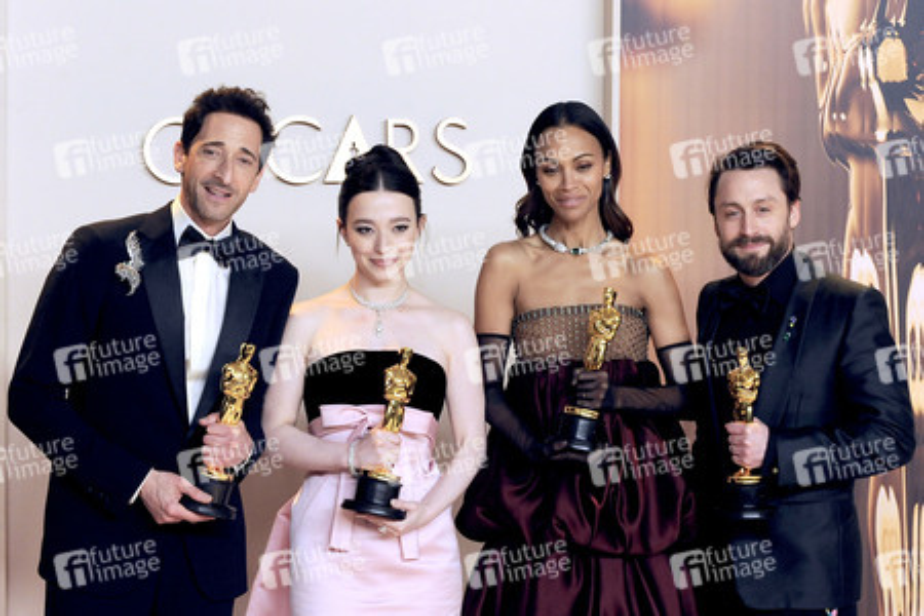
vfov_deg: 14.9
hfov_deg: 22.1
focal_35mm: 92
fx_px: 2361
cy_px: 308
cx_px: 462
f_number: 5.6
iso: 2000
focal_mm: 92
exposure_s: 1/200
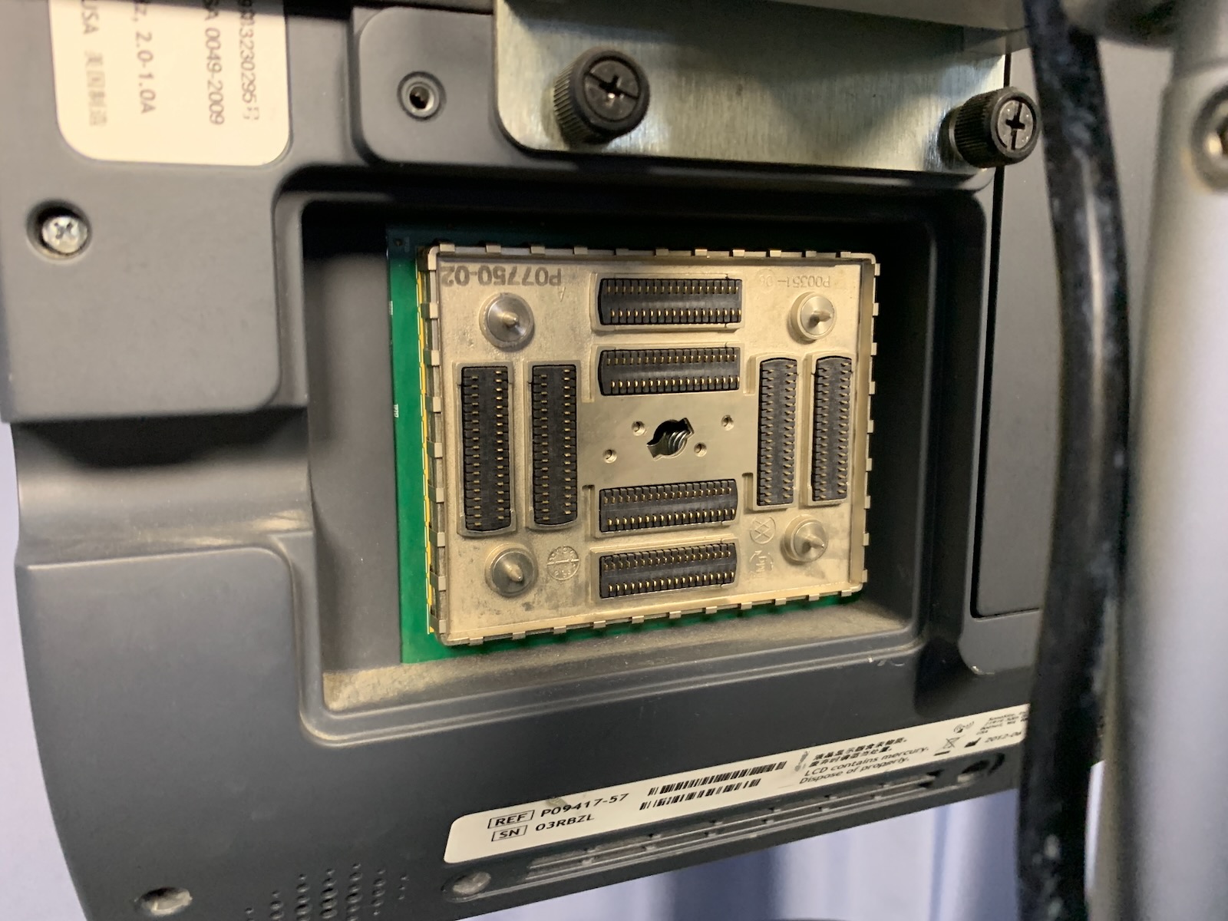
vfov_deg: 53.1
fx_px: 922
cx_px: 614
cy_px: 460
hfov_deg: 67.3
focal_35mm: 26
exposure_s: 1/46
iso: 400
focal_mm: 4.25
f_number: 1.8
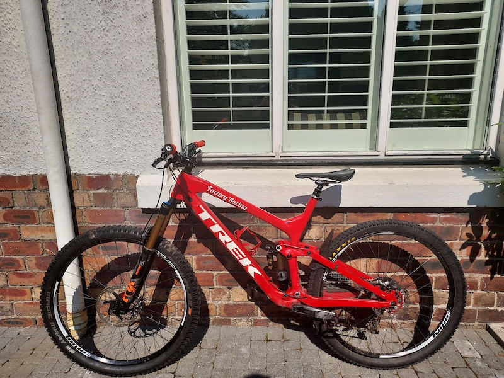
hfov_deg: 71.6
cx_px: 252
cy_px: 189
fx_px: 349
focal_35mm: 24
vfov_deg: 56.8
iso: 40
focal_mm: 4.6
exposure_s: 1/2407
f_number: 1.8
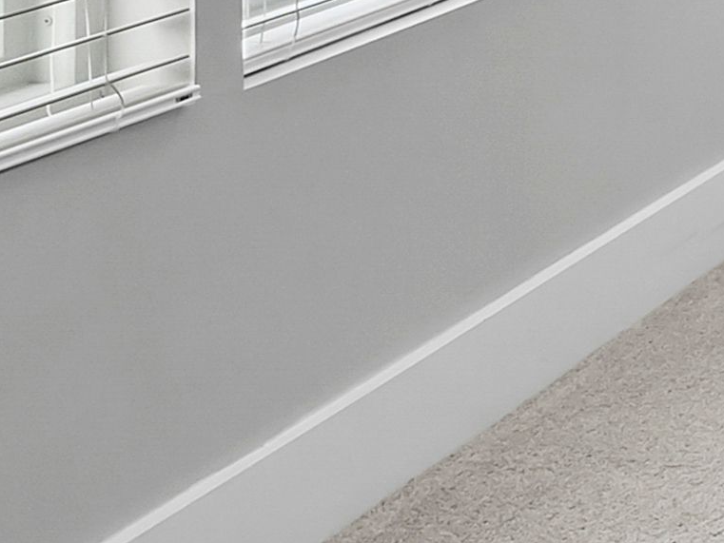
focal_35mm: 107
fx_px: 2238
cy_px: -460
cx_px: 1779
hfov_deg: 13.2
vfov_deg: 12.5
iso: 400
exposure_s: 1/10
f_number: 8
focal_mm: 14
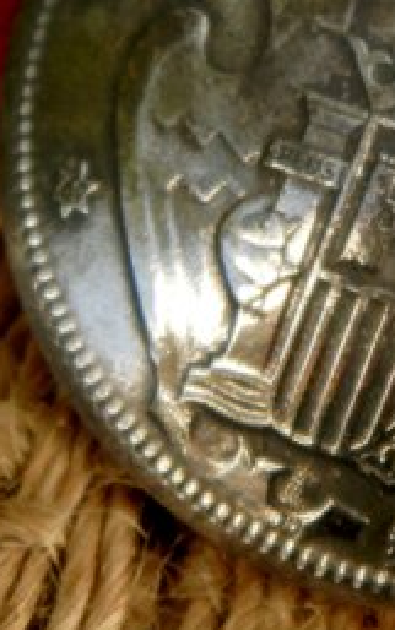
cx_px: 389
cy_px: 76
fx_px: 4952
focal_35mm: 288
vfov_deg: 7.3
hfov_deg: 4.6
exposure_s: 1/160
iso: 80
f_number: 4.2
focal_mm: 14.6
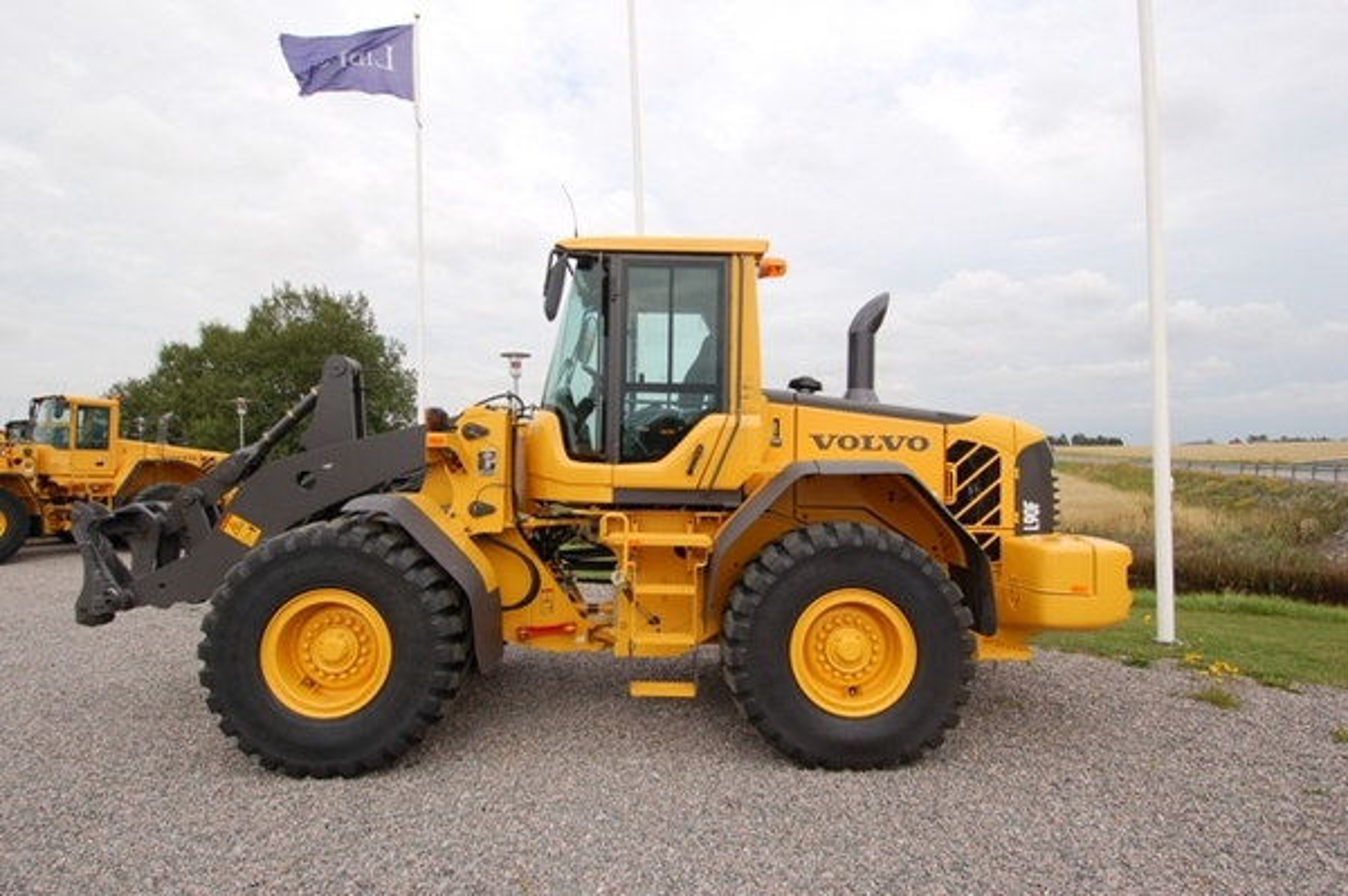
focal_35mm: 18
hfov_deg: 90.0
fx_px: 673
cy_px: 448
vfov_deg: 67.3
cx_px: 674
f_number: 8
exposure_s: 1/250
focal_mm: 12
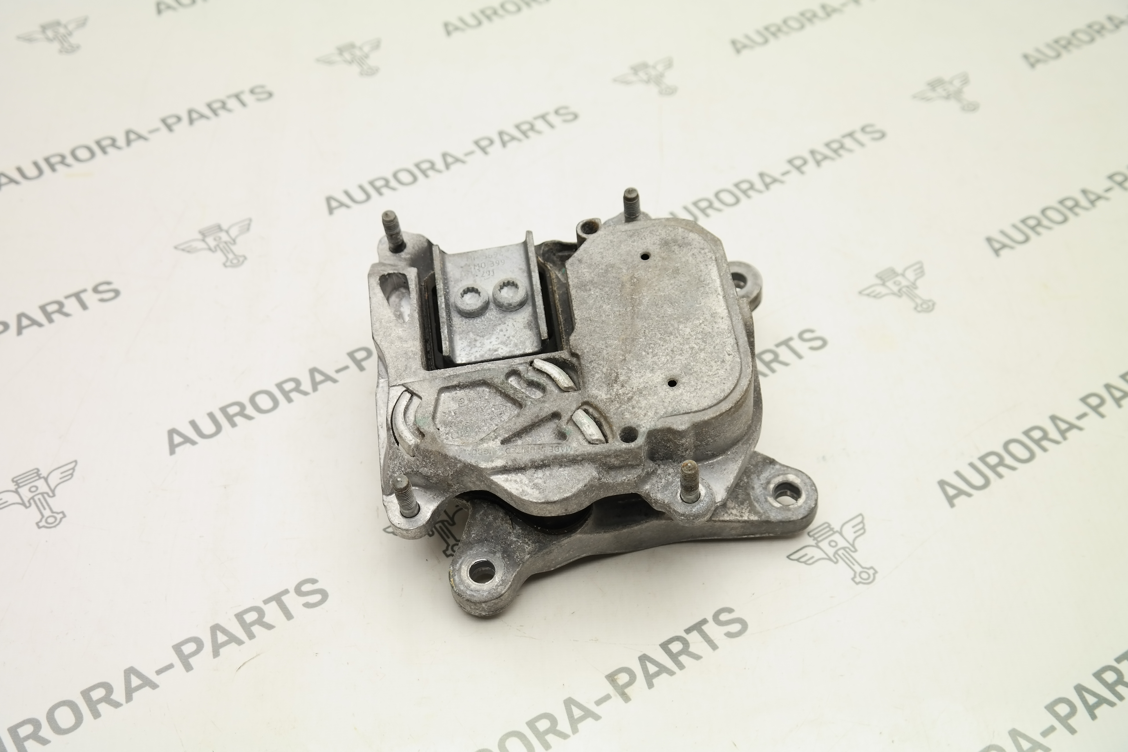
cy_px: 376
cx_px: 564
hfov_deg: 42.7
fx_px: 1441
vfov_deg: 29.2
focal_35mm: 46
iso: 200
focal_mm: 30
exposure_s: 1/100
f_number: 4.5
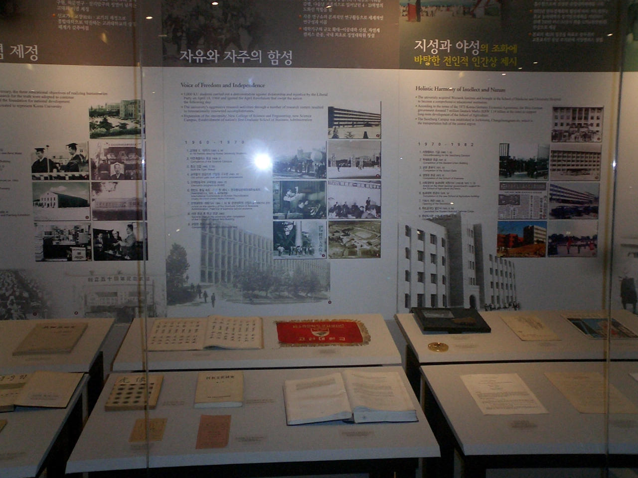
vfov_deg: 38.7
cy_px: 239
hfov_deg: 50.1
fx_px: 682
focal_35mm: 37
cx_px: 319
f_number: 3.5
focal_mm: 5.6
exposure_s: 1/40
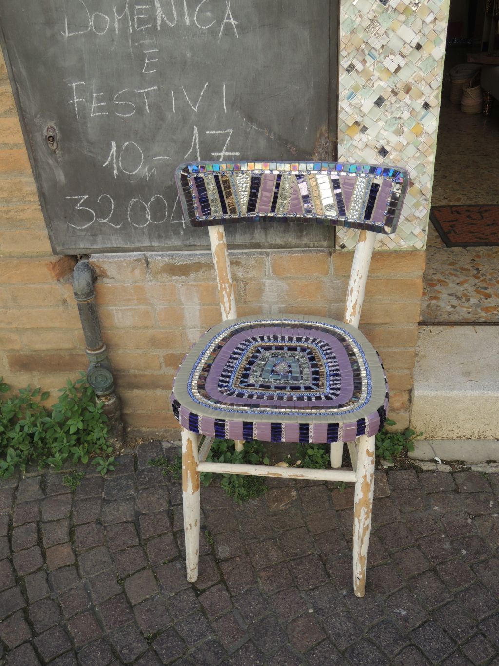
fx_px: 596
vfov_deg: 58.3
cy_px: 333
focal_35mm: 31
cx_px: 250
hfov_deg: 45.4
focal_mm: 5.5
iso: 100
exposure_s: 1/200
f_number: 3
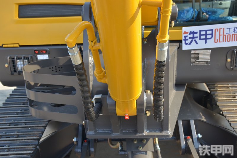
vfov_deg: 33.0
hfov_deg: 47.9
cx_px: 118
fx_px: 267
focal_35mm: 40
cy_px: 79
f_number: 8
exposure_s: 1/250
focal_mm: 27
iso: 320
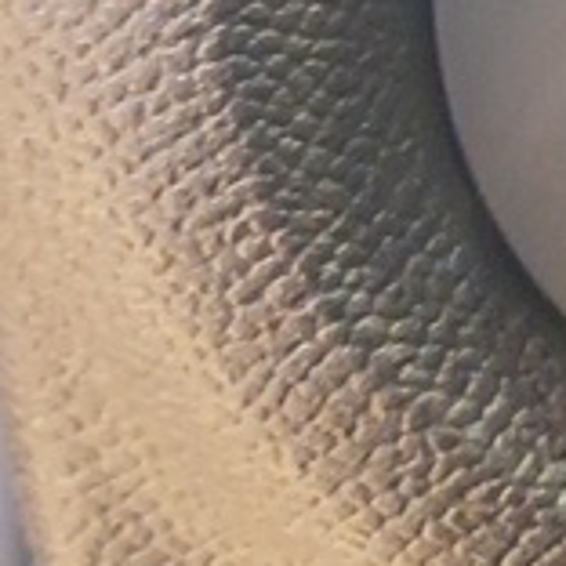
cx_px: 1255
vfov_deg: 9.4
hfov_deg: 8.8
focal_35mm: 184
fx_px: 3404
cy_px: -4
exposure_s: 1/10
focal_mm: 4
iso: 1000
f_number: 1.8
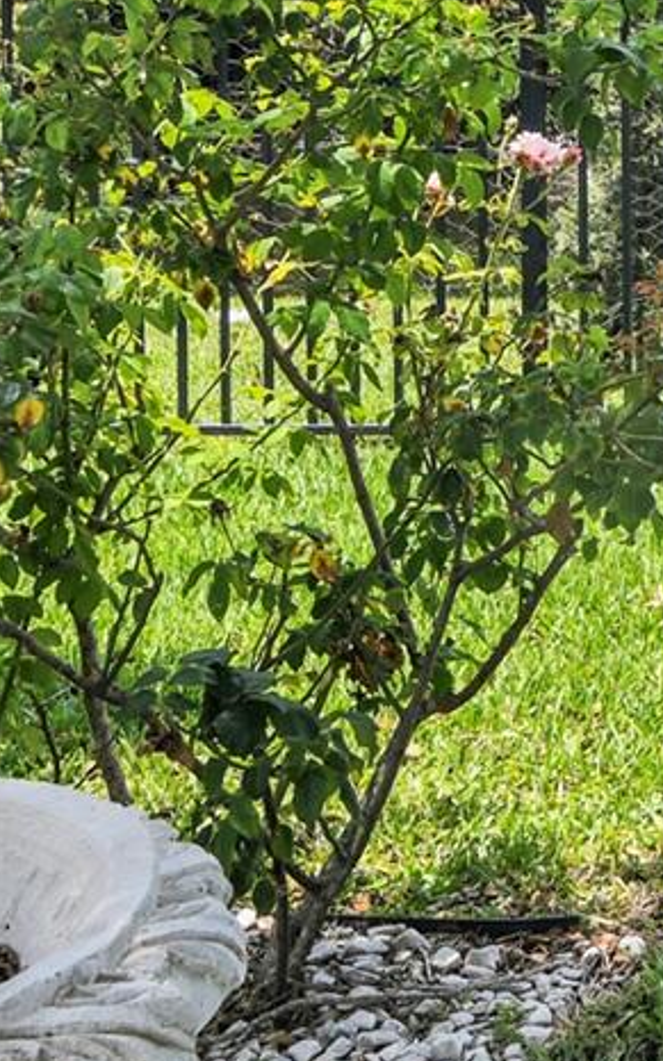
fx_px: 2256
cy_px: -167
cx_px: 1335
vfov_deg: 24.3
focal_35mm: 78
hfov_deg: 14.0
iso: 200
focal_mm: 16
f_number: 8
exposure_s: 1/500
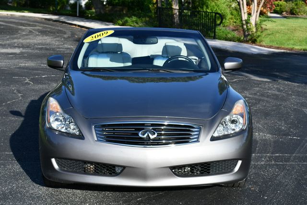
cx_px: 154
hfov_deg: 25.3
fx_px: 683
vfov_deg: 17.1
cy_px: 102
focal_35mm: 80
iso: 100
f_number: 8
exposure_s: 1/250
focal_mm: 40
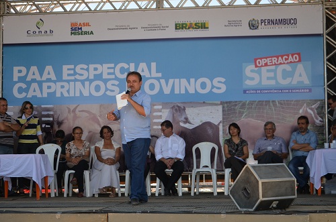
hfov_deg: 27.0
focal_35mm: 75
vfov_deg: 18.1
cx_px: 168
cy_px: 111
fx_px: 698
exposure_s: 1/200
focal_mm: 50
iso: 100
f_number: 7.1
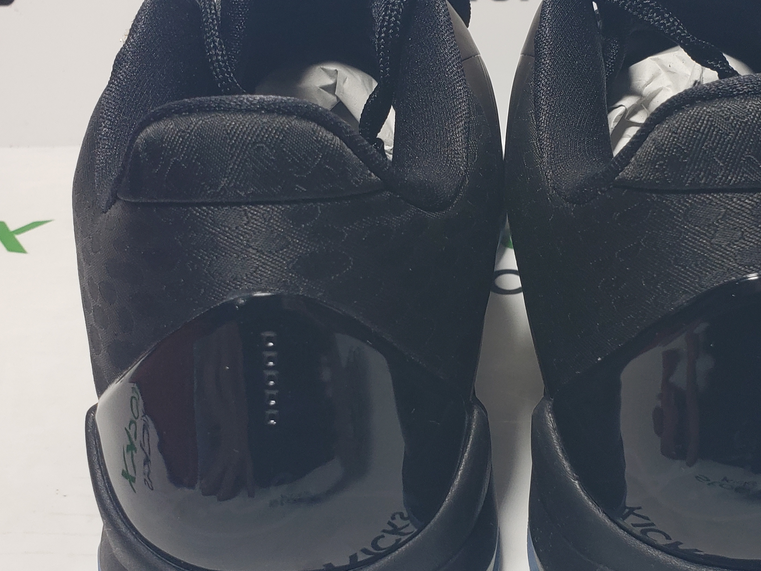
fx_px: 1055
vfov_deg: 30.3
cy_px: 304
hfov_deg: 39.3
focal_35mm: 48
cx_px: 497
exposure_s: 1/124
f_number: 2.4
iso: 50
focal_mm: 4.3
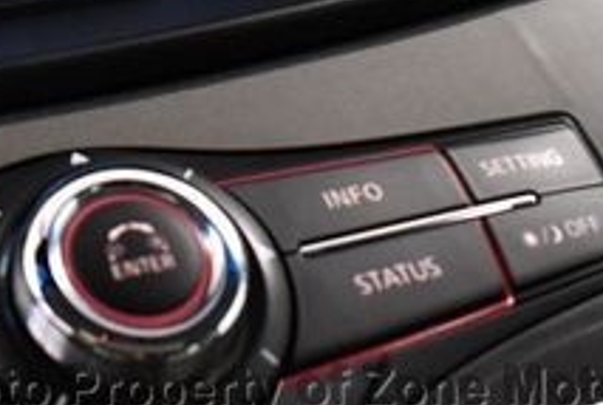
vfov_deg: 12.3
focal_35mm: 108
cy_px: -164
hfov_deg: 17.9
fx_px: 1813
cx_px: -133
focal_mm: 18
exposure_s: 1/125
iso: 2000
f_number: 3.5
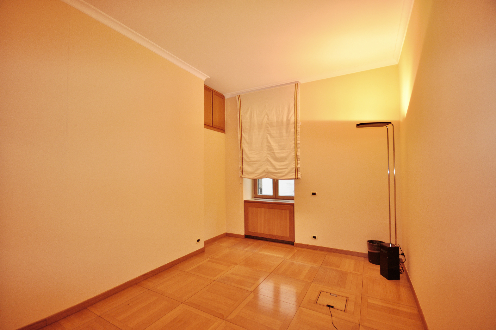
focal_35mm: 15
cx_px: 248
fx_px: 206
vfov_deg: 77.2
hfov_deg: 100.5
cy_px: 165
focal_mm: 10
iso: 500
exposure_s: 1/60
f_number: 4
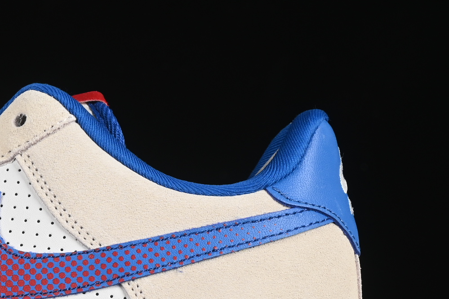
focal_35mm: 209
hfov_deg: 9.7
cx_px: -58
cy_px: 216
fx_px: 2606
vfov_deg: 6.6
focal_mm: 50
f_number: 8
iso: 160
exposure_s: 1/80
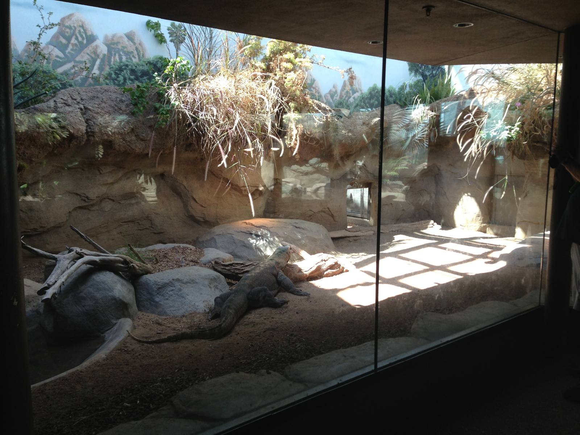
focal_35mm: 33
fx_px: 553
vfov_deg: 42.9
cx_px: 290
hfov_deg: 55.4
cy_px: 218
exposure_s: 1/120
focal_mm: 4.13
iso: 64
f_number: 2.4
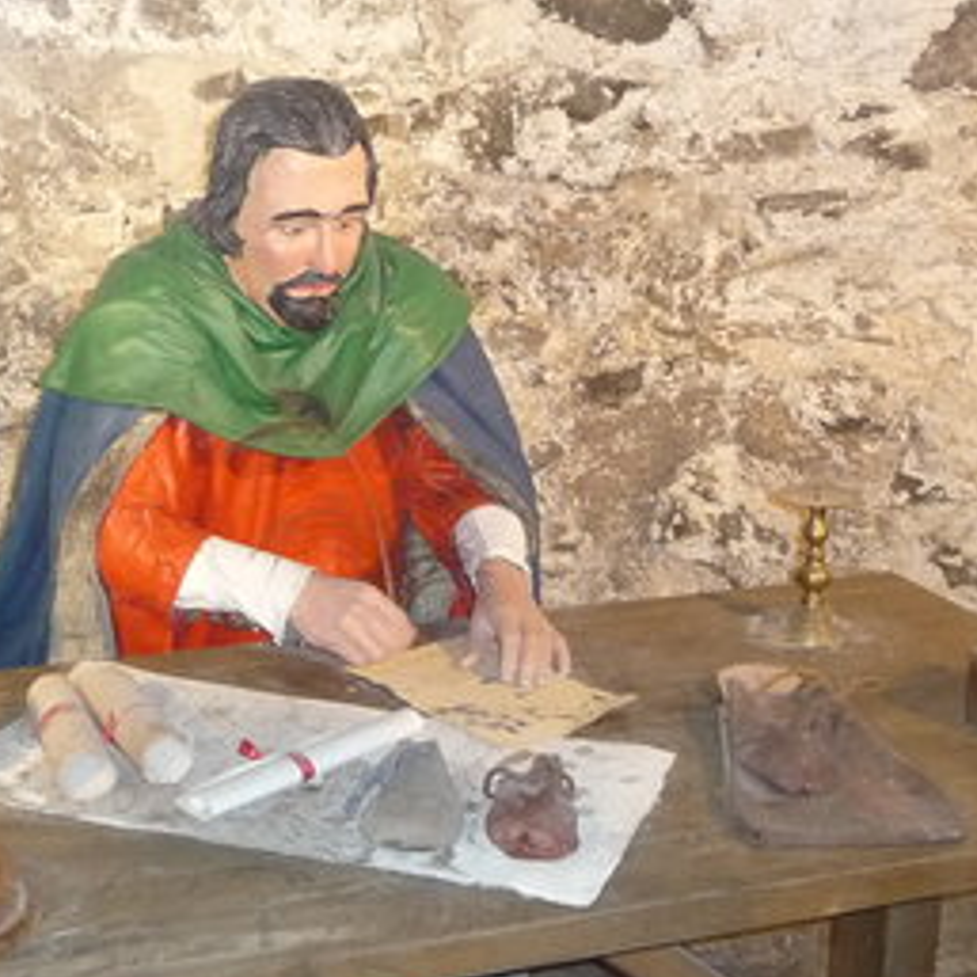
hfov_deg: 27.3
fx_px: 1980
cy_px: 422
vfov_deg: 27.7
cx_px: 228
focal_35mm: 62
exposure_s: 1/30
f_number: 3.3
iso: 320
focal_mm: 4.7
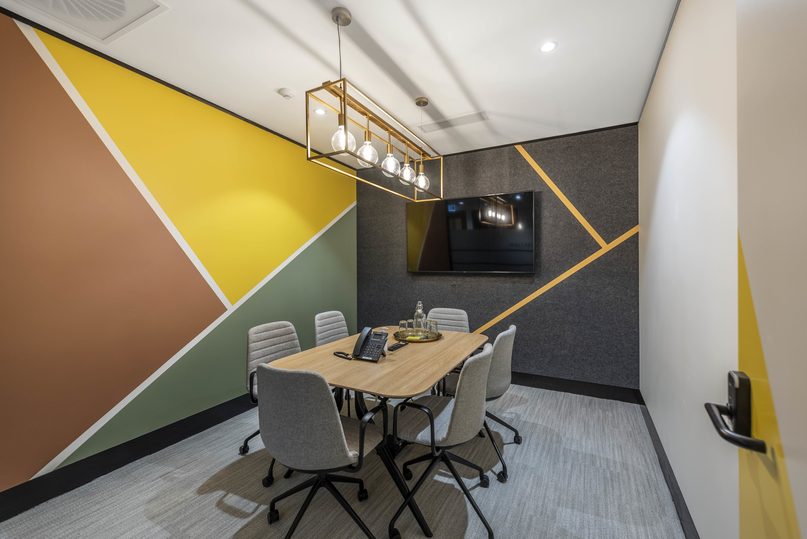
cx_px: 404
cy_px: 270
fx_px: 336
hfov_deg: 100.4
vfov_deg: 77.4
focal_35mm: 15
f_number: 5.6
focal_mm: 15
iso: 200
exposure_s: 1/25
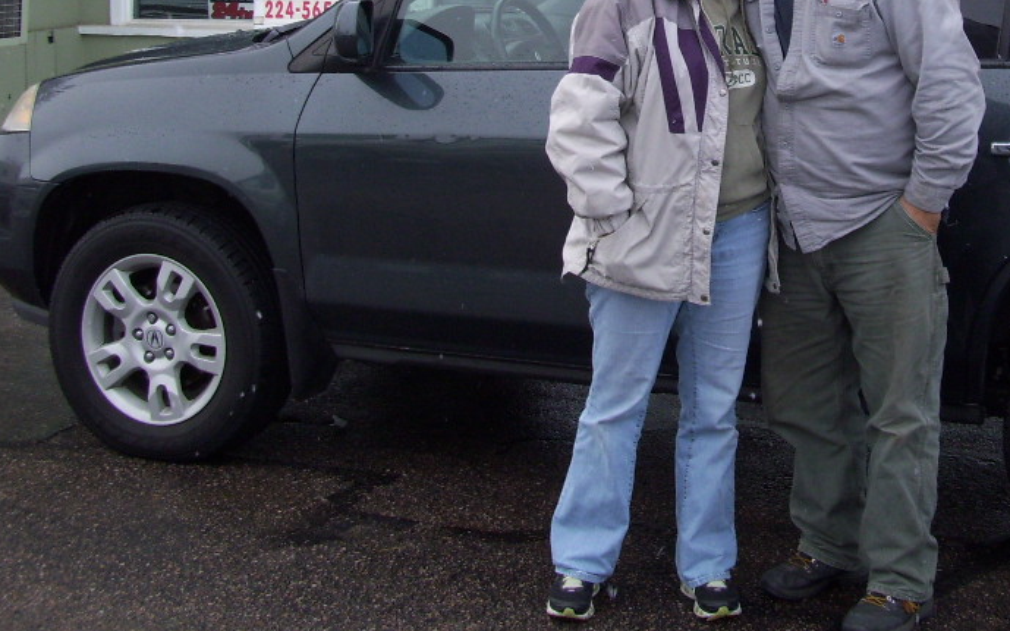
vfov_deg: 18.9
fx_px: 1843
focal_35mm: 67
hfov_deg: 30.0
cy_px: 19
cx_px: 786
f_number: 2.9
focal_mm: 5.7
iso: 80
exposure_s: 1/125
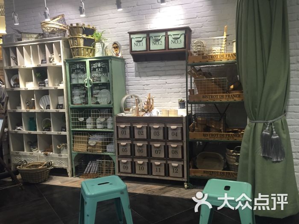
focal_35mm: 29
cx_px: 150
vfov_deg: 48.2
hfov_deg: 61.7
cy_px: 112
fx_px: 250
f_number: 2.2
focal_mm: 4.15
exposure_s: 1/33
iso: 160
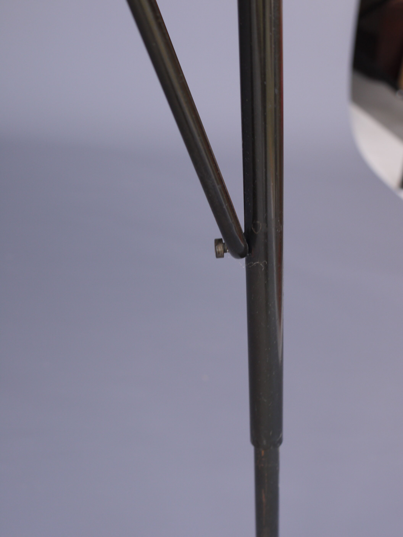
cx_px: 202
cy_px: 268
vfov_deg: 39.7
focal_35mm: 48
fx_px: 745
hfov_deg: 30.3
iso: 200
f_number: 4.8
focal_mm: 24
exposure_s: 1/30
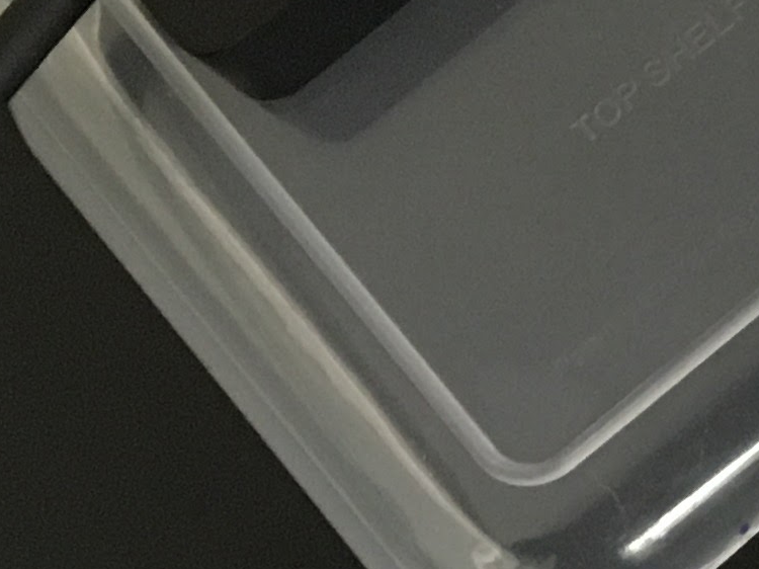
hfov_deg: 11.2
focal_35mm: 156
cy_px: 194
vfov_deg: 9.5
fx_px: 3419
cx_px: 1613
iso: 200
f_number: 2.2
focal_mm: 4.15
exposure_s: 1/17
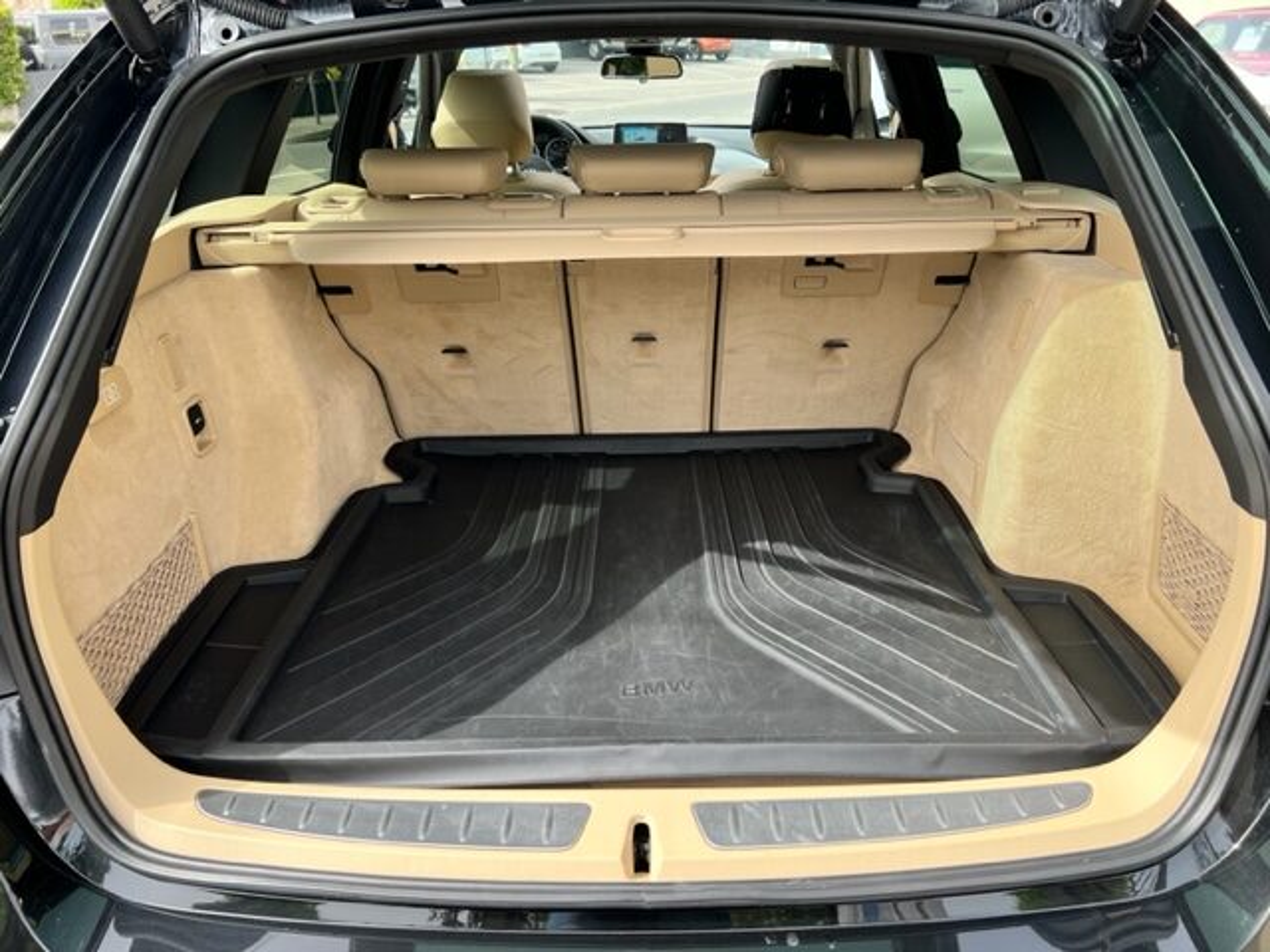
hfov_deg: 67.3
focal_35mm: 26
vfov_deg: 53.1
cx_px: 635
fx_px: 954
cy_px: 476
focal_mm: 5.7
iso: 50
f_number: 1.5
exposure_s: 1/541
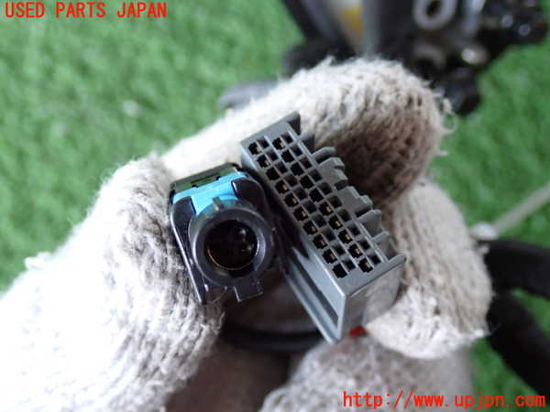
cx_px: 275
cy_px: 206
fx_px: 794
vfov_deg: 29.1
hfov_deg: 38.2
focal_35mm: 50
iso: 800
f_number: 3.2
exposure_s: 1/50
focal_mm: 9.01
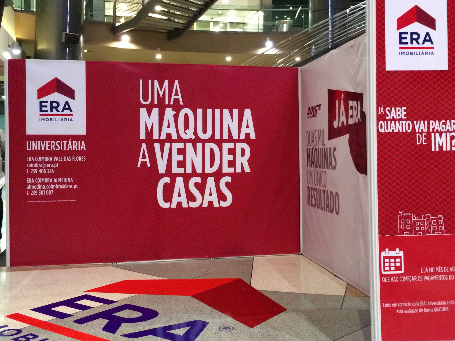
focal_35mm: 29
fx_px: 381
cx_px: 228
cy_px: 170
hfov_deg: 61.7
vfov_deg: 48.2
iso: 100
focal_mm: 4.15
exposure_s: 1/33
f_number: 2.2
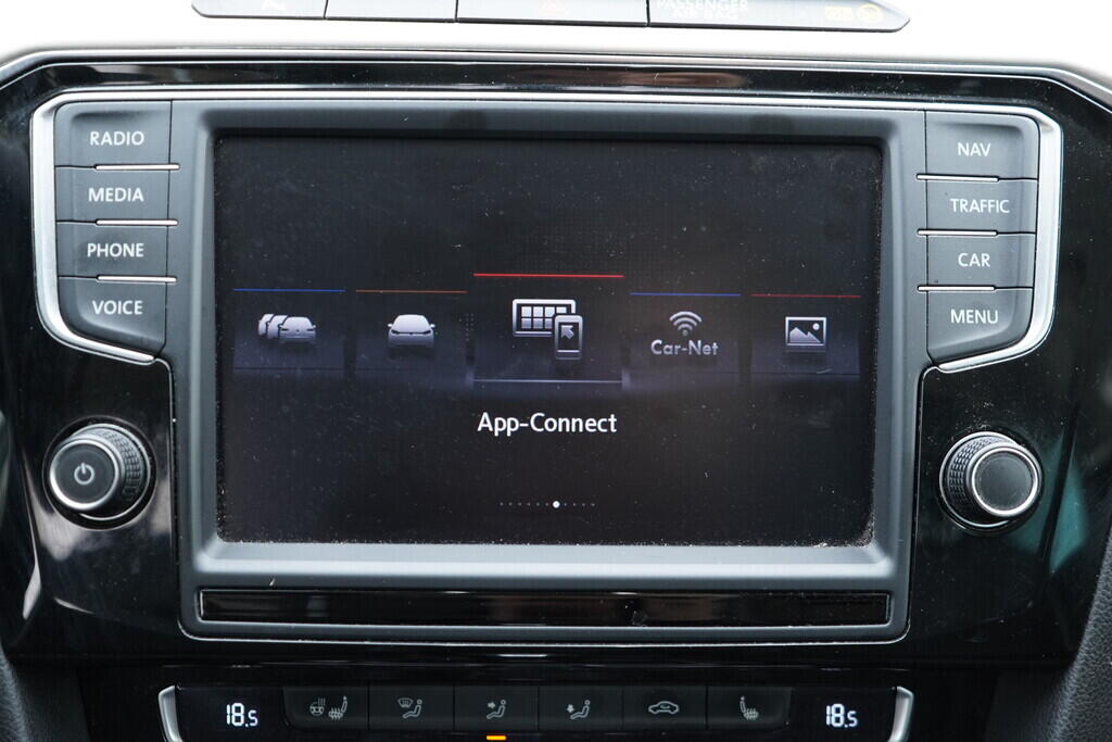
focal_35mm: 36
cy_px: 371
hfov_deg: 53.1
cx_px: 556
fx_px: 1112
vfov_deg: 36.9
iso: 640
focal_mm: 24
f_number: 2.8
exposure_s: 1/40
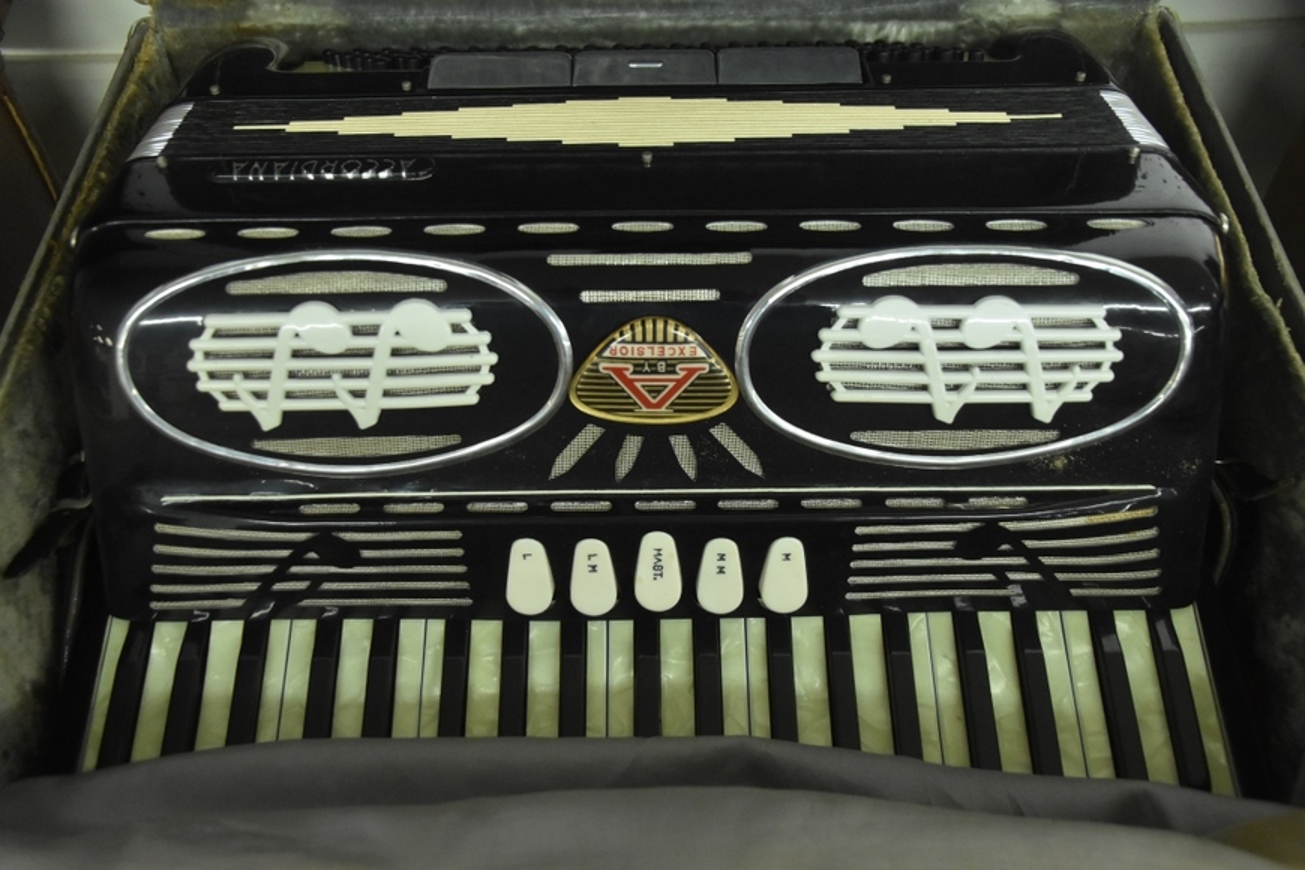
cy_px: 435
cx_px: 652
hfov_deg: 67.4
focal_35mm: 27
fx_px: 979
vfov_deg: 47.9
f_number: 3.5
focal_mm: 18
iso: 3600
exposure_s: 1/60
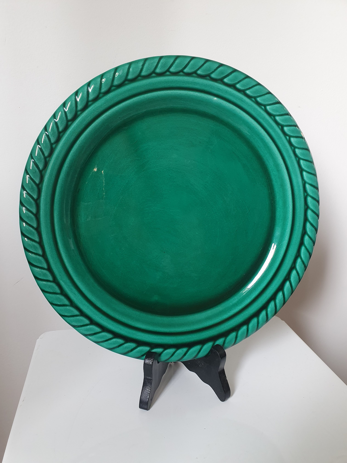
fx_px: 348
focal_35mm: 26
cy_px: 232
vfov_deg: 67.3
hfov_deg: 53.1
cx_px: 174
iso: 160
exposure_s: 1/100
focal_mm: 4.32
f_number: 2.4
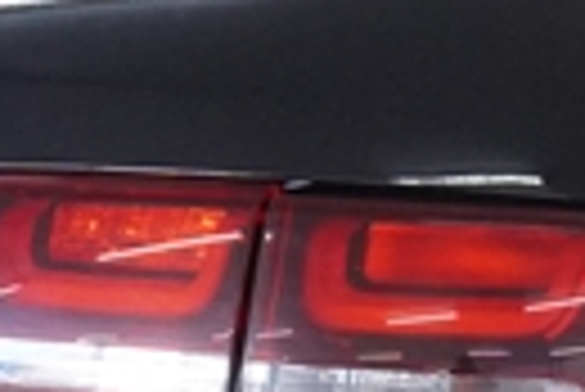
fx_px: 5385
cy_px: 583
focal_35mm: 331
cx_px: 400
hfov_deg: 6.2
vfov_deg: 4.1
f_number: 3.5
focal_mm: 28
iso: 1600
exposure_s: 1/160
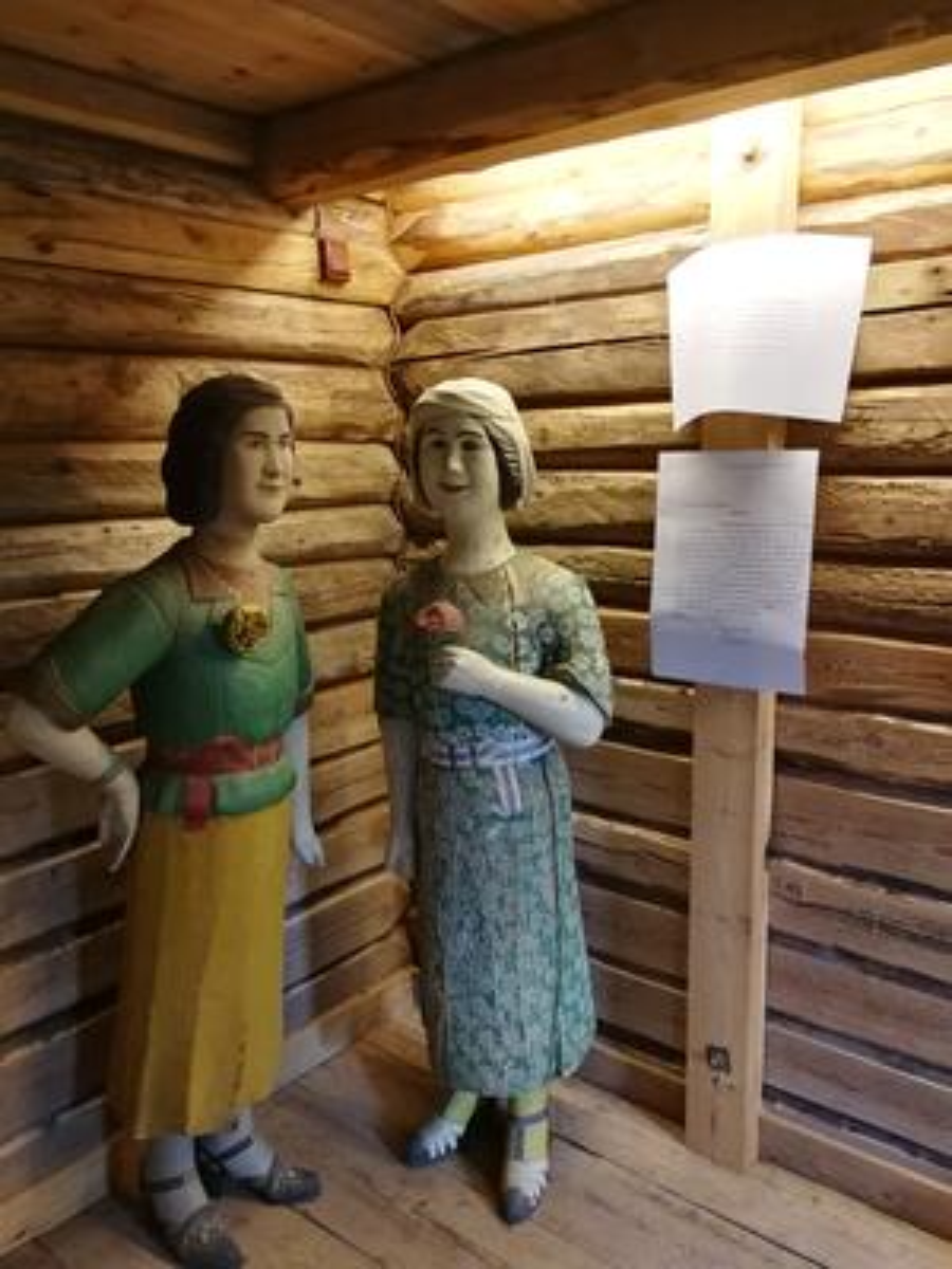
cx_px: 476
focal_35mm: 27
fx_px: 990
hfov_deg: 51.4
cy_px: 634
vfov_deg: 65.3
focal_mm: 3.95
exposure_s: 1/25
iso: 320
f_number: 2.2
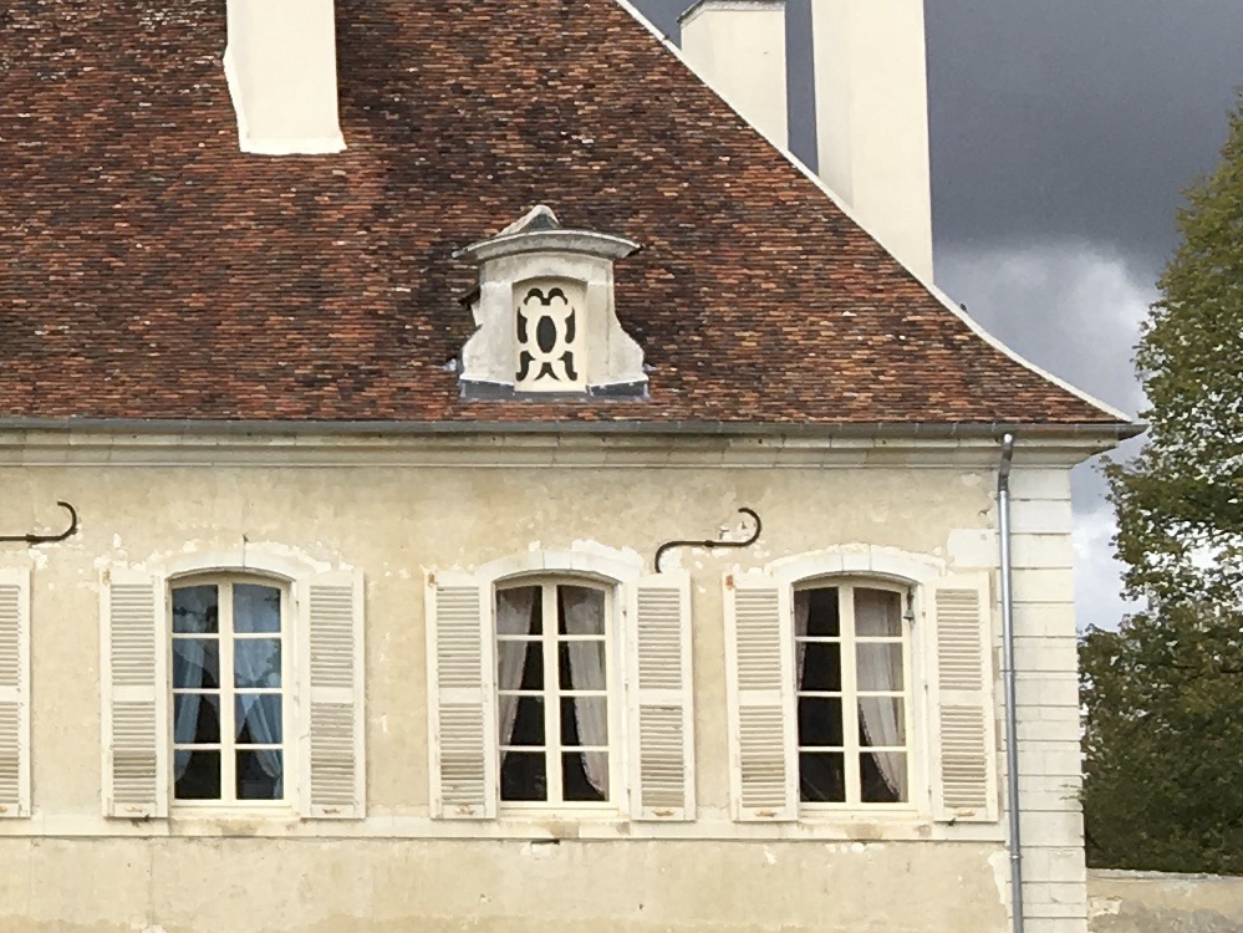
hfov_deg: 15.9
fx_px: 4203
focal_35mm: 117
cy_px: 582
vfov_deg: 12.7
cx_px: -392
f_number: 2.2
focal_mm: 4.15
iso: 25
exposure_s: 1/818
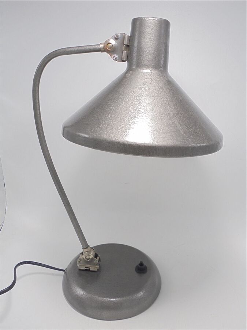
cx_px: 124
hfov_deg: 41.8
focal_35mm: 34
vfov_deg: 54.0
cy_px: 165
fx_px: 323
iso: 100
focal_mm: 6.1
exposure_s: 1/50
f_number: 4
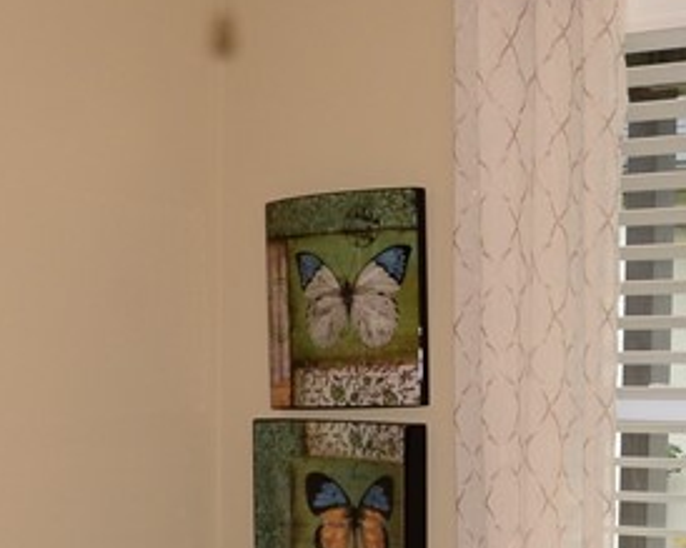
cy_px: 709
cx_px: 467
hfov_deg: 20.1
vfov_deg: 15.4
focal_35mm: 95
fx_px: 1925
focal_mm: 17
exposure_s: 1/250
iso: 500
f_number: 7.1
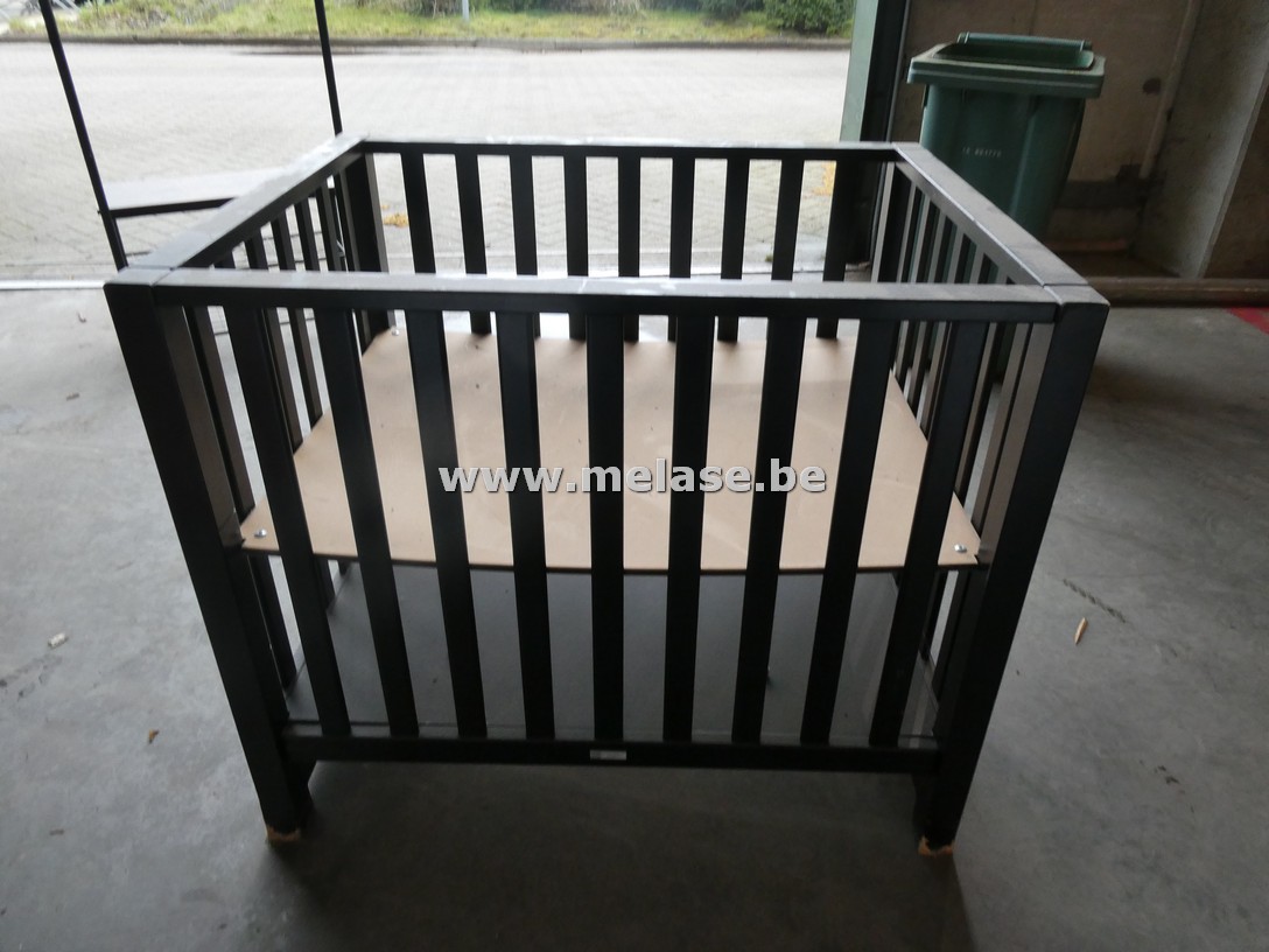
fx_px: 880
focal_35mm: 24
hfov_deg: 71.6
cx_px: 634
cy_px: 476
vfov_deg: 56.8
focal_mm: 4.3
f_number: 3.3
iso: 200
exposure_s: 1/125
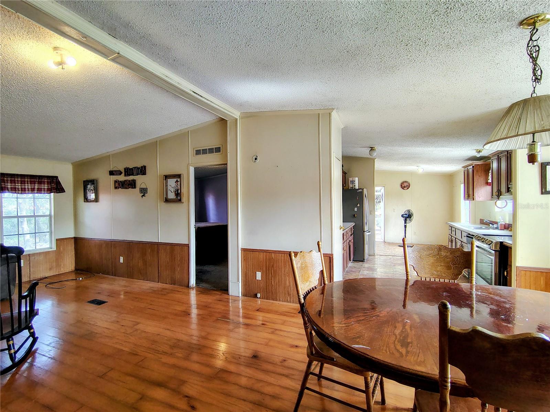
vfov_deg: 78.1
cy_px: 206
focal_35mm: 16
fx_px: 254
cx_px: 275
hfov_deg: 94.5
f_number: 2.2
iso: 302
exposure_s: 1/60
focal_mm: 2.13
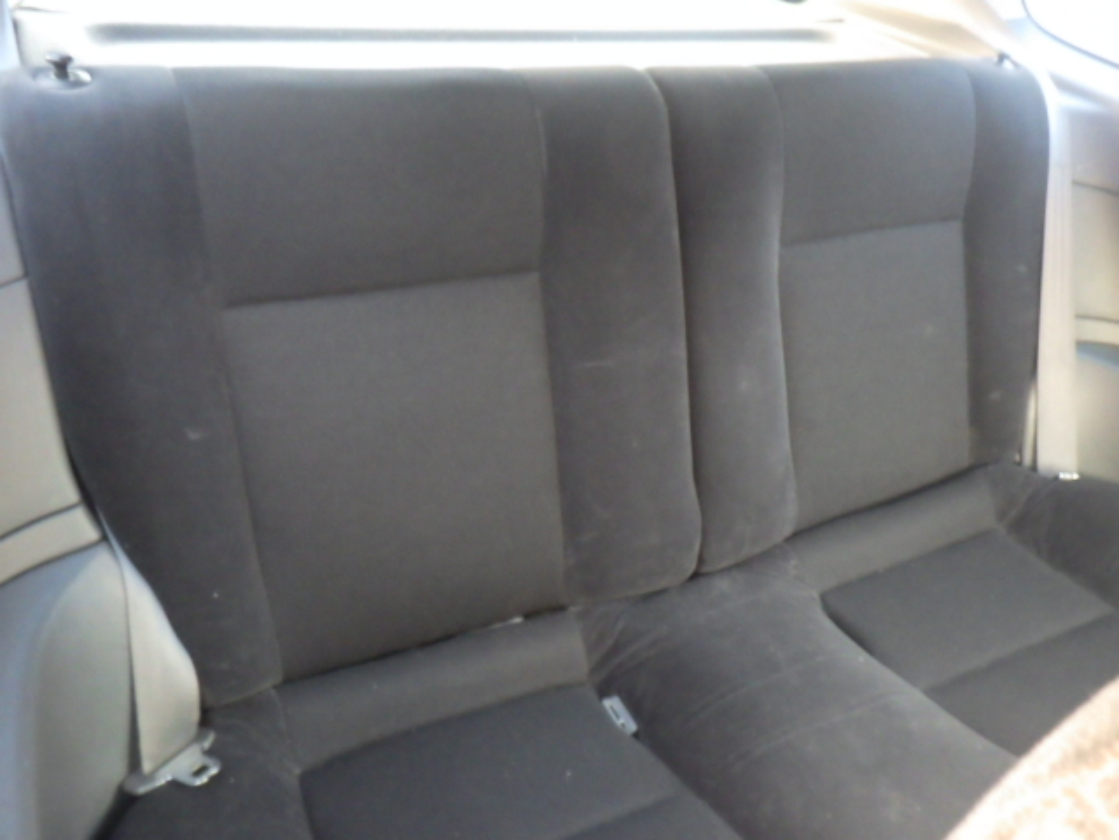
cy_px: 420
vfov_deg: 49.7
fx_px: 905
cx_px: 560
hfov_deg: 63.4
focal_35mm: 28
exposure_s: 1/10
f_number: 3.5
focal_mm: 5
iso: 1600
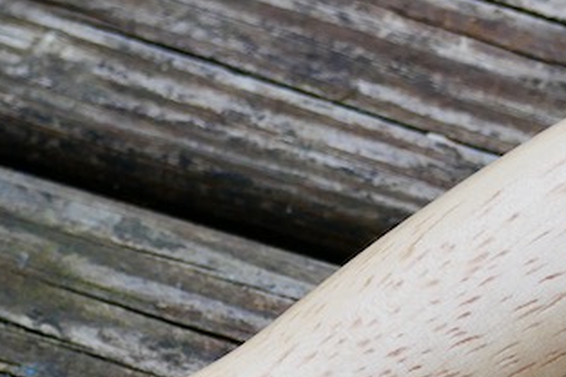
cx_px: 720
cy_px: 188
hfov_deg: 12.9
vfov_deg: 8.9
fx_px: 2421
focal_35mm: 154
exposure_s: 1/200
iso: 125
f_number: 3.7
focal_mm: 14.5
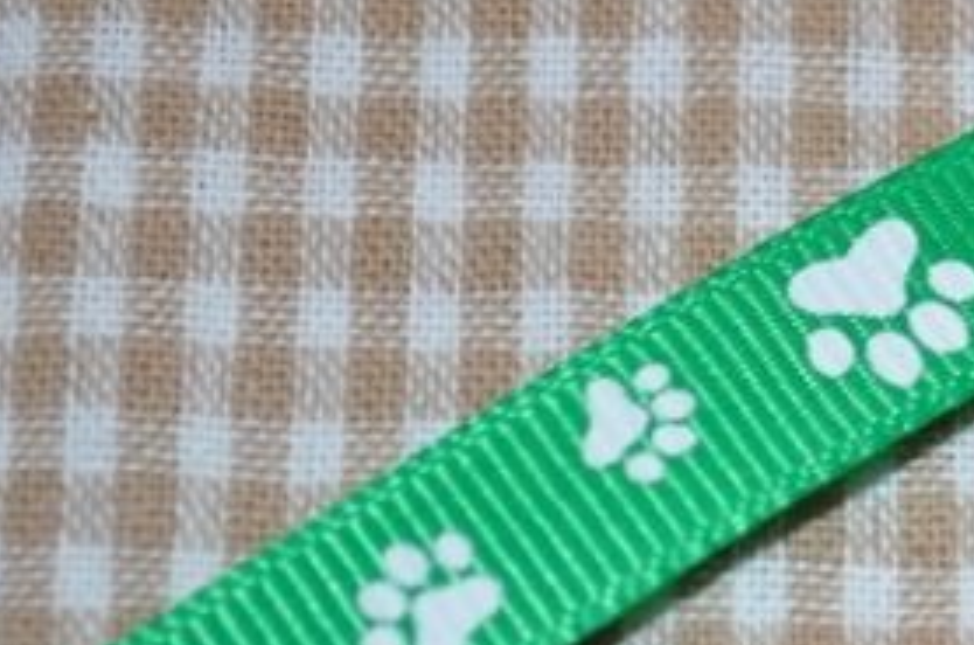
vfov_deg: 7.2
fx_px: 5129
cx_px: 1184
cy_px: 254
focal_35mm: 190
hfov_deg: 10.7
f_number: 5.3
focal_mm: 44
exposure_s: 1/60
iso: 200
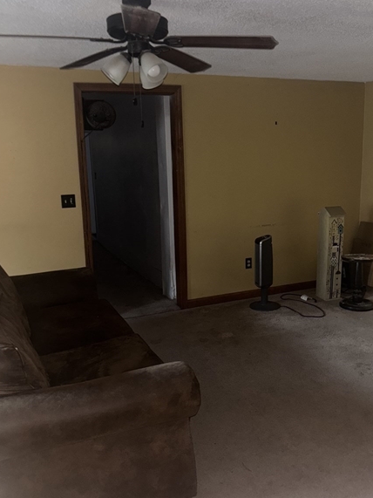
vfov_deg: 52.6
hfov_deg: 40.5
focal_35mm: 35
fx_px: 503
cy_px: 247
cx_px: 224
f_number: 1.6
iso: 200
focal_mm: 5.96
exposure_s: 1/9
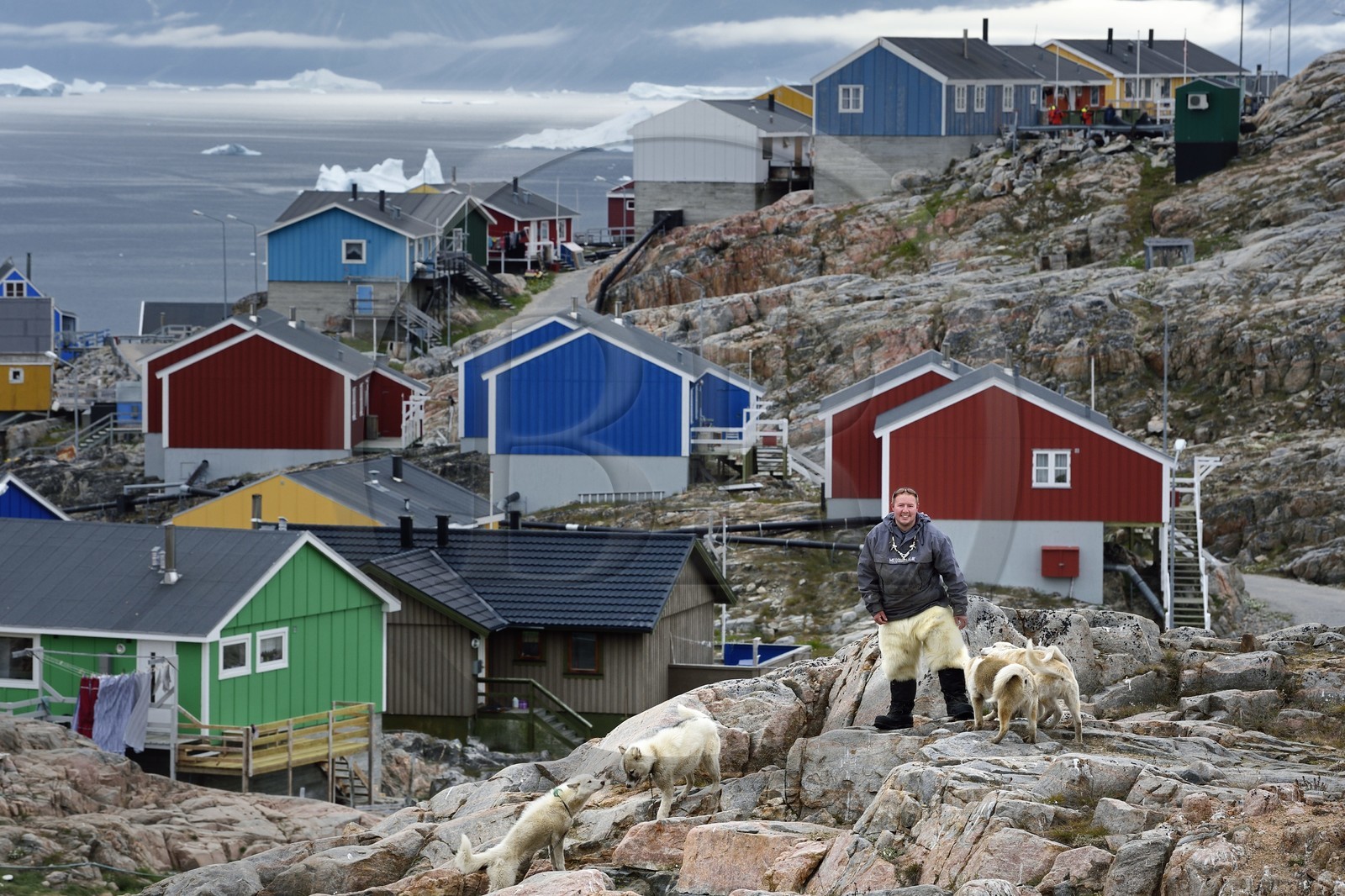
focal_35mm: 135
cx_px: 672
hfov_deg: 15.2
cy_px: 448
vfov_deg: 10.2
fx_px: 5042
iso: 400
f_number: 7.1
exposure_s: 1/400
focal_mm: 135
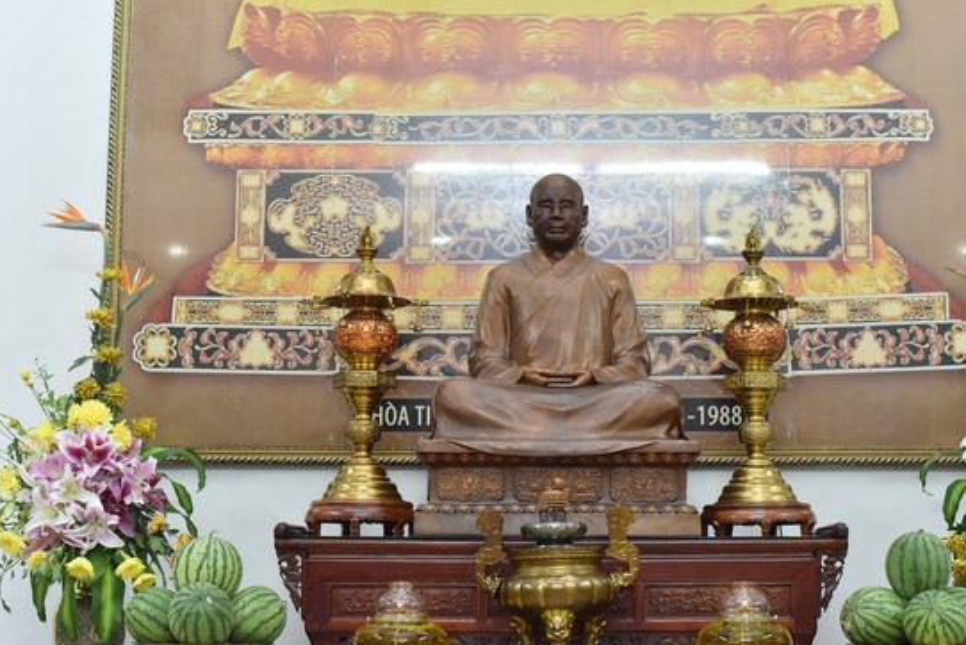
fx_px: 1611
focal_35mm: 60
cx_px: 558
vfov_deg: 22.6
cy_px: 346
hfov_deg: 33.3
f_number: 3.5
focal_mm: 50
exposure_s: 1/160
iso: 2500
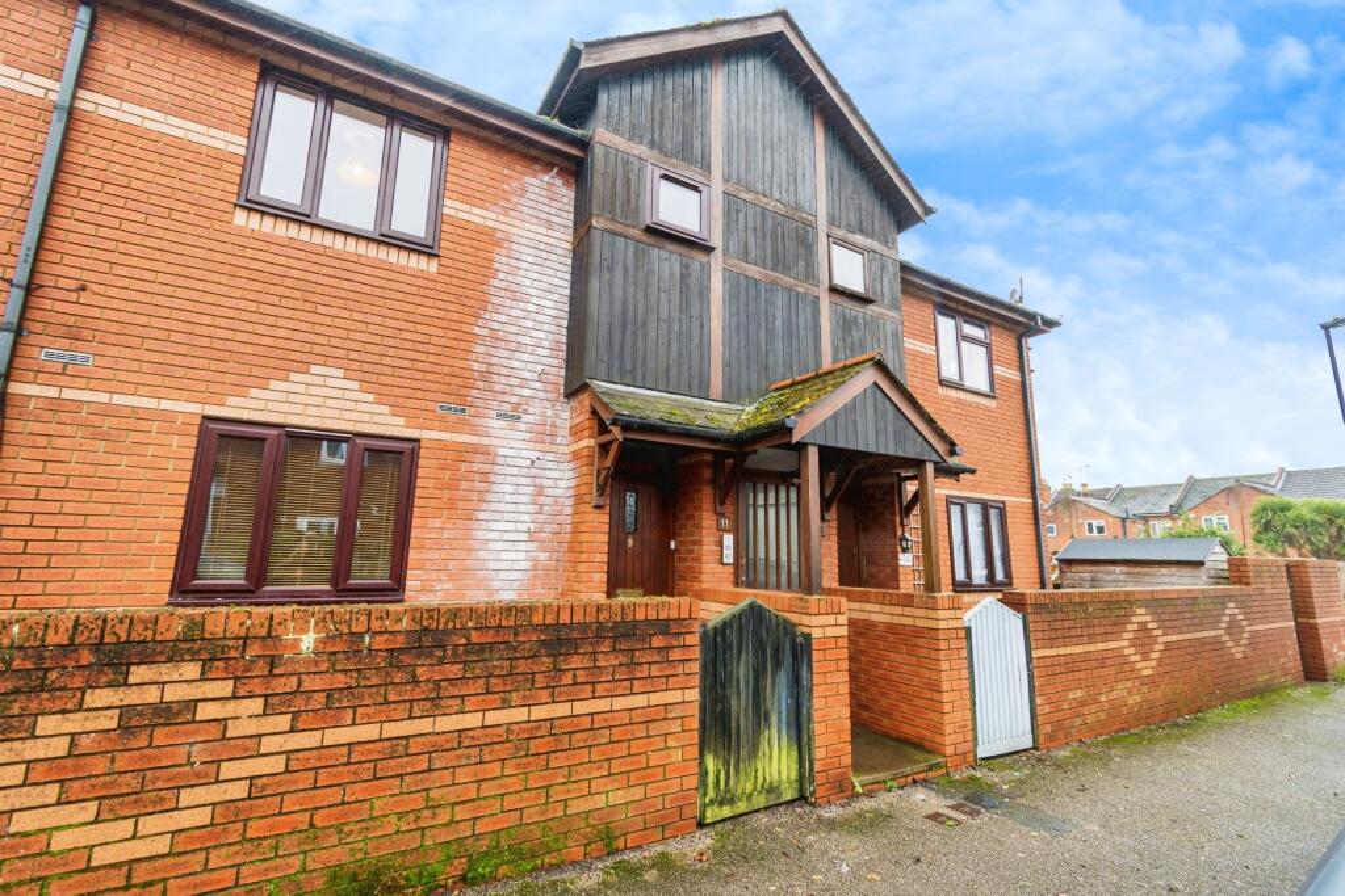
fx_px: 560
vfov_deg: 77.3
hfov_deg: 100.4
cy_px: 448
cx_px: 672
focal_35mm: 15
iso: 400
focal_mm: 10
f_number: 7.1
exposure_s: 1/60
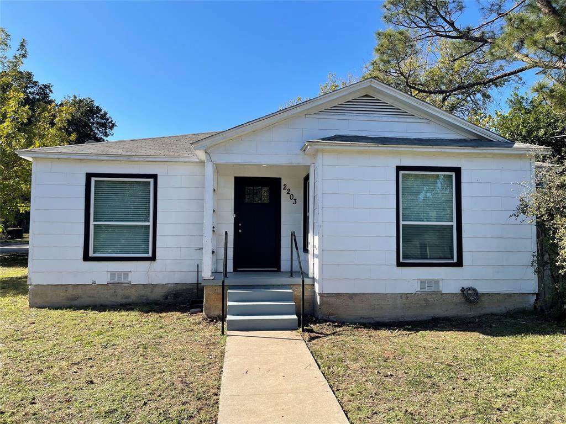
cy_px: 212
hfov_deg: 69.4
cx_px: 283
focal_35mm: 25
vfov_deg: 54.9
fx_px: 409
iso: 32
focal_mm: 5.1
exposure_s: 1/1976
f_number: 1.6
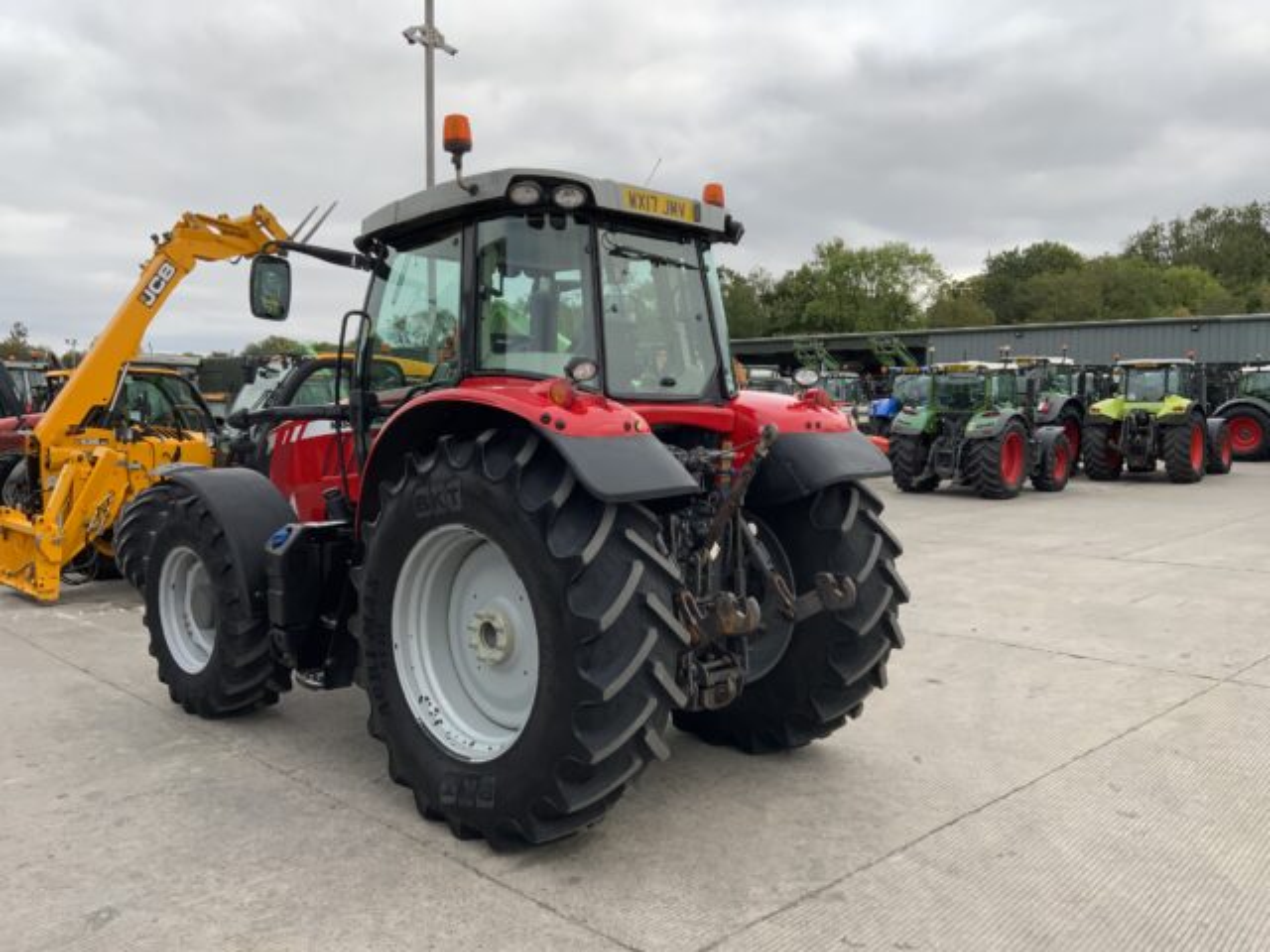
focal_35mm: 29
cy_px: 476
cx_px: 635
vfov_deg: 48.2
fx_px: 1064
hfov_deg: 61.7
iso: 16
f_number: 1.8
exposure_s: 1/1076
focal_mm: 3
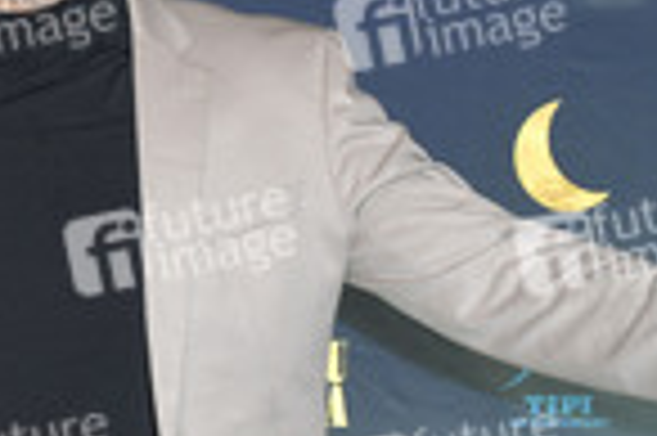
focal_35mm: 99
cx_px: 61
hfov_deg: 20.2
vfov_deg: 13.8
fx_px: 1805
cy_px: 130
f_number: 6.3
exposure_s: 1/160
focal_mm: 32
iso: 1600
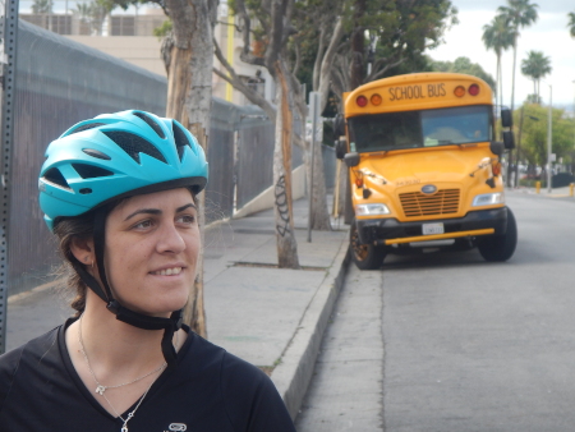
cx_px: 288
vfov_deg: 12.7
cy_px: 216
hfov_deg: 16.8
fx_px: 1945
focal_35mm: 117
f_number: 4.7
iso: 125
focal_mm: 21
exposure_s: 1/200
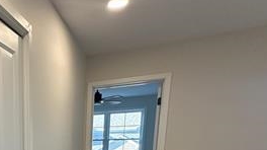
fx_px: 262
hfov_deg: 46.1
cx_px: 5
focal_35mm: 37
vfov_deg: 26.7
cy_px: 198
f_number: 2.2
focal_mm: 2.22
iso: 160
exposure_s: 1/120
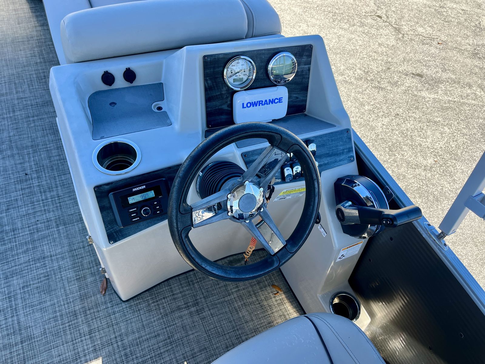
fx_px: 364
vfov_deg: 53.1
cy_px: 182
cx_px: 242
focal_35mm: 26
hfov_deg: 67.3
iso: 50
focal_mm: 5.1
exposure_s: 1/696
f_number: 1.6
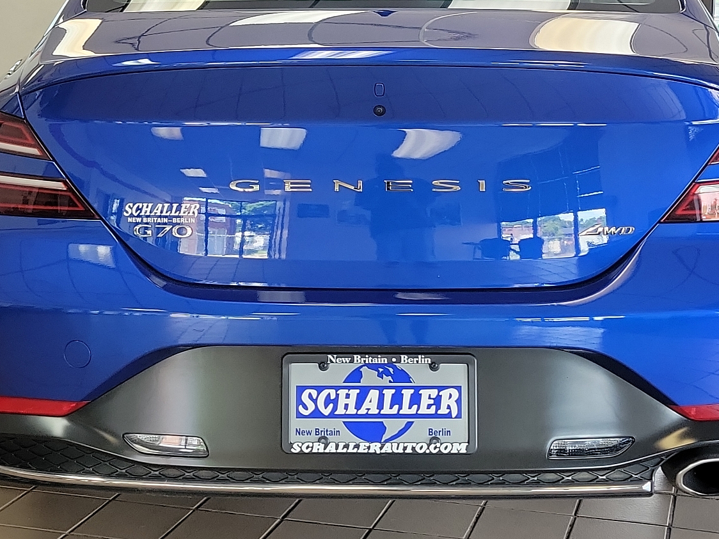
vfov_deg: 38.4
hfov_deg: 50.1
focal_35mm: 37
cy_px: 199
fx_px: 769
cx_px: 383
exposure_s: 1/59.2
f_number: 1.8
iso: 123
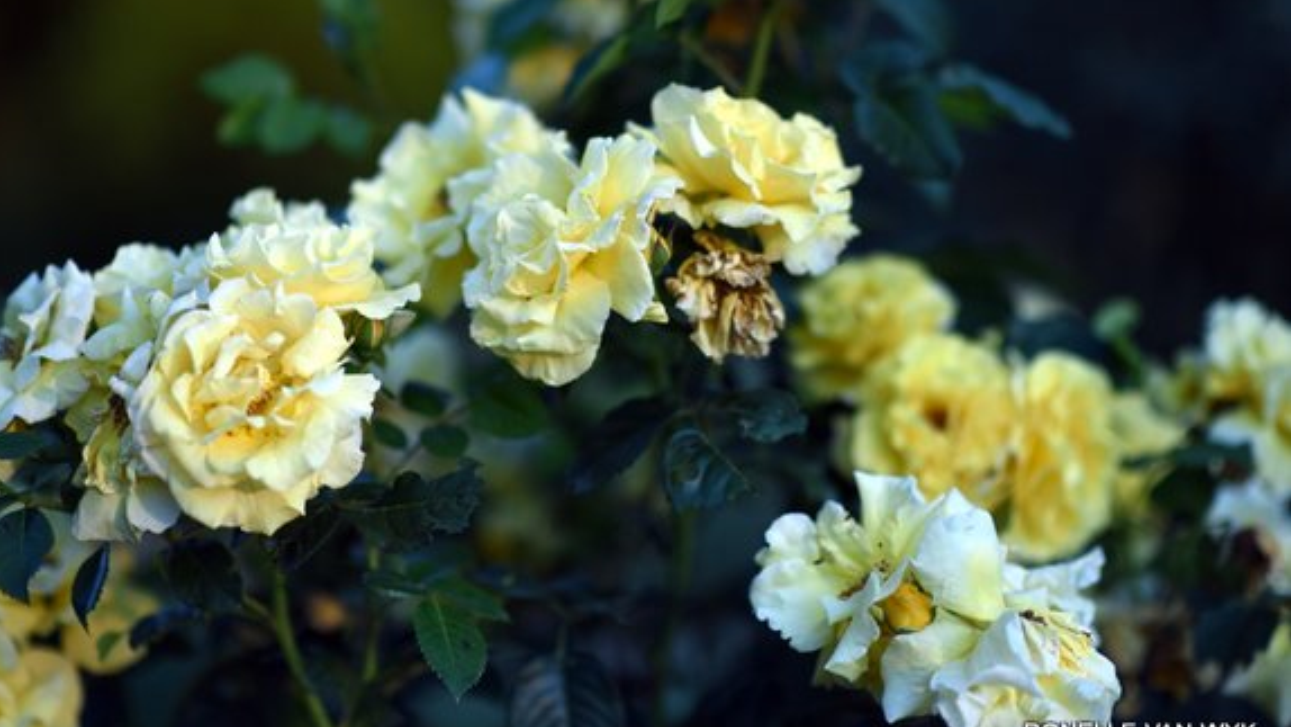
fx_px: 3081
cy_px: 341
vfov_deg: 13.4
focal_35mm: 90
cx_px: 641
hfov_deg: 23.7
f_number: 1.4
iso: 500
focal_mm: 85
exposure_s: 1/8000
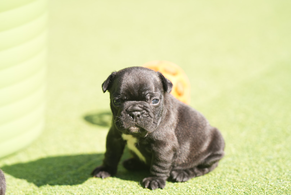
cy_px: 98
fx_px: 1092
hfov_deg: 15.2
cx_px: 146
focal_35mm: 135
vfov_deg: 10.2
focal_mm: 135
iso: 500
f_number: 3.5
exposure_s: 1/1600
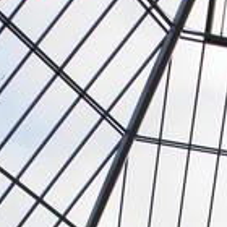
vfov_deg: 13.8
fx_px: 779
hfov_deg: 15.4
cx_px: 331
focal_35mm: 105
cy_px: 469
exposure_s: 1/100
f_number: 3.2
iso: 64
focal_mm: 4.6
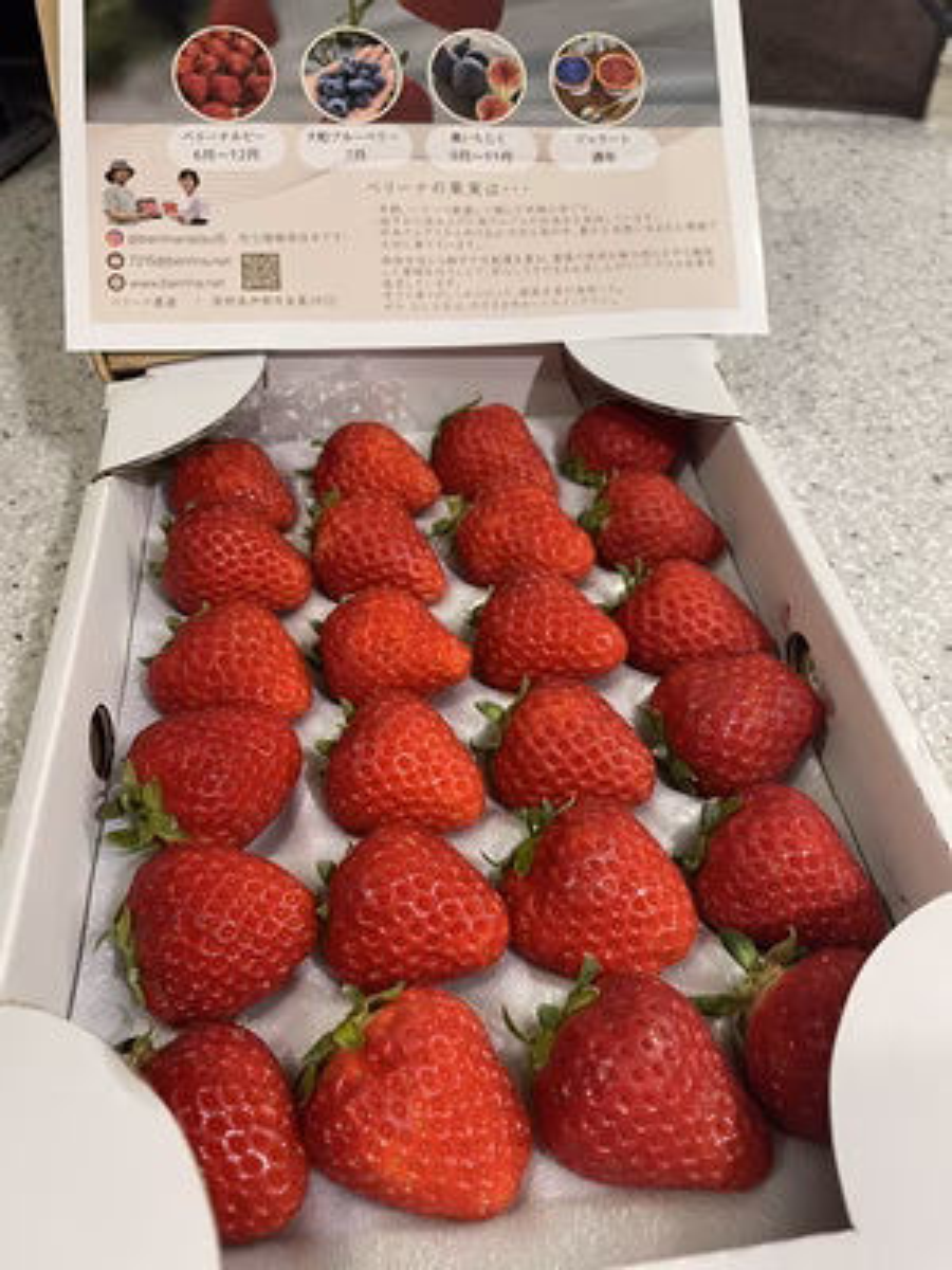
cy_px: 635
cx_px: 476
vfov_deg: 67.3
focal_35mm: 26
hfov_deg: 53.1
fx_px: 953
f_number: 1.6
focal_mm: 4.2
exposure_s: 1/50
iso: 160
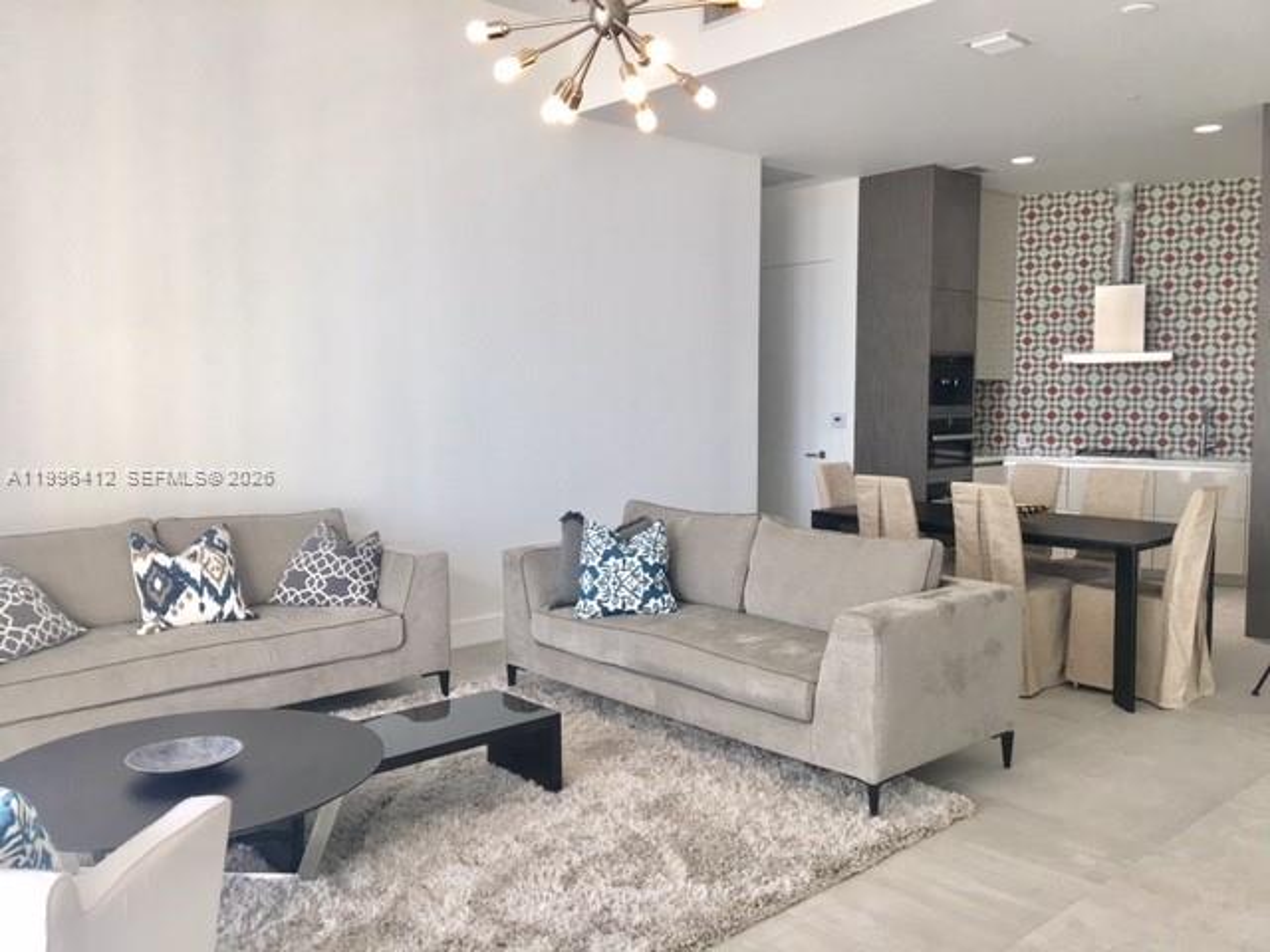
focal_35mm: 29
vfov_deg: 48.2
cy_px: 476
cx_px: 635
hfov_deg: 61.7
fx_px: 1064
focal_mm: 4.15
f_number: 2.2
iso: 32
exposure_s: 1/40
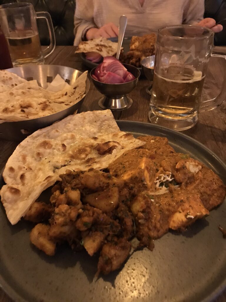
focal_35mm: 28
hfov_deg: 49.7
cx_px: 113
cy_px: 151
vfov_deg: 63.4
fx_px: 244
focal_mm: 3.99
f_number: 1.8
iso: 125
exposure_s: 1/4
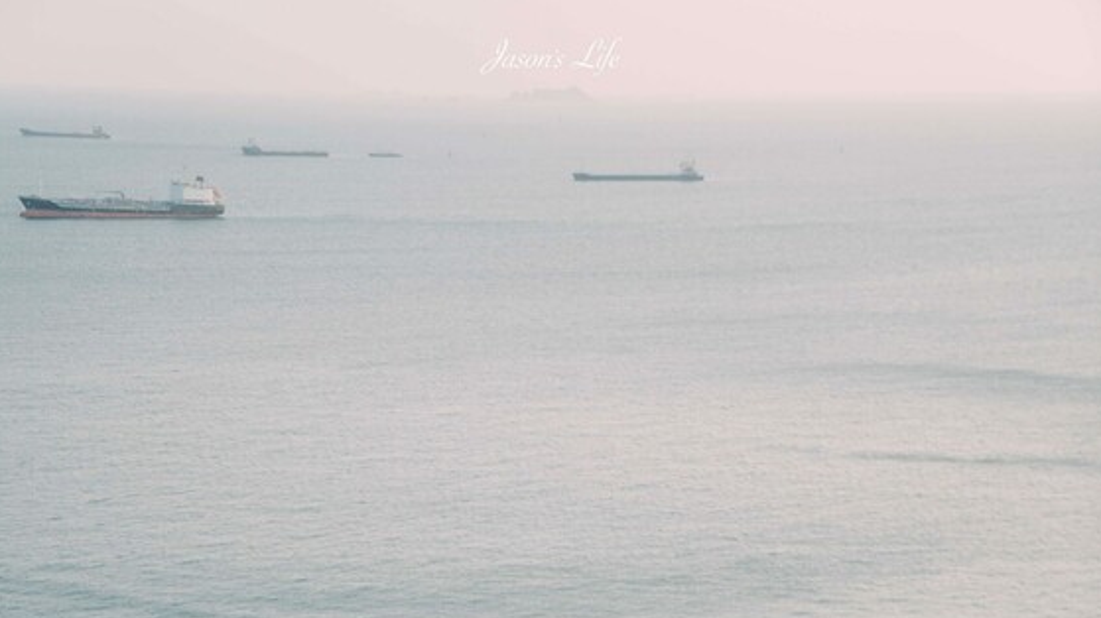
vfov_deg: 12.4
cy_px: 833
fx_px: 2743
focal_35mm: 94
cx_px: 551
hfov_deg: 22.7
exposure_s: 1/800
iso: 100
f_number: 2.8
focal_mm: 59
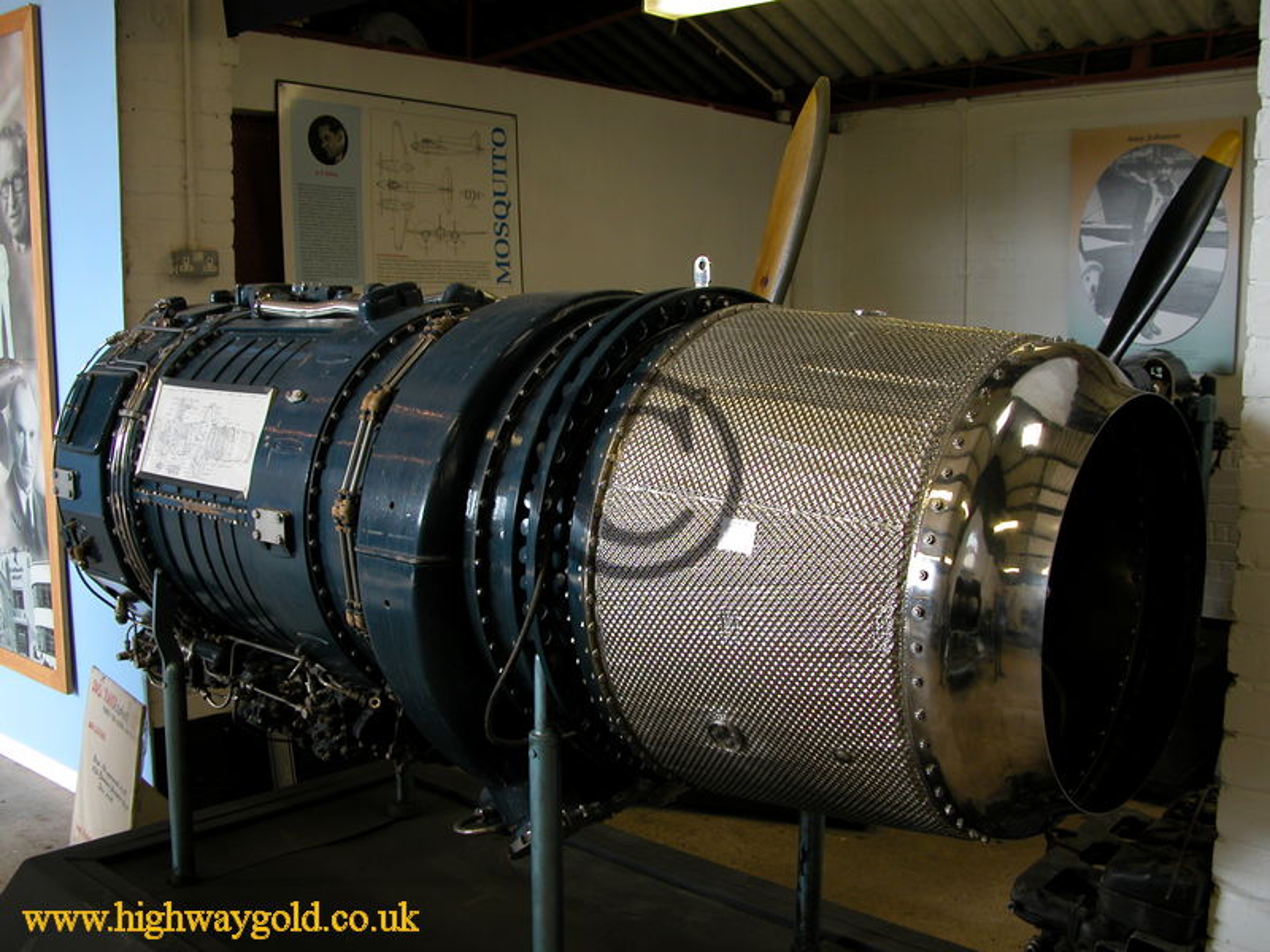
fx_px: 1284
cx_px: 635
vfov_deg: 40.7
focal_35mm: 35
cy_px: 476
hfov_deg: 52.6
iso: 100
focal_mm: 8.9
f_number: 2.8
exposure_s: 1/38.2
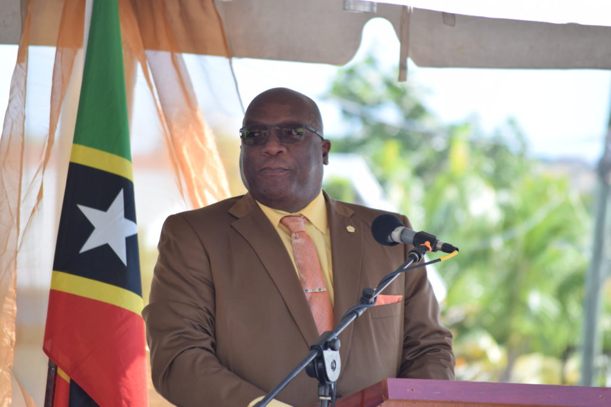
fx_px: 4456
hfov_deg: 7.8
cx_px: 306
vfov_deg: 5.2
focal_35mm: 262
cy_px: 204
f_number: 6.3
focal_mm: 175
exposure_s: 1/200
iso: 200
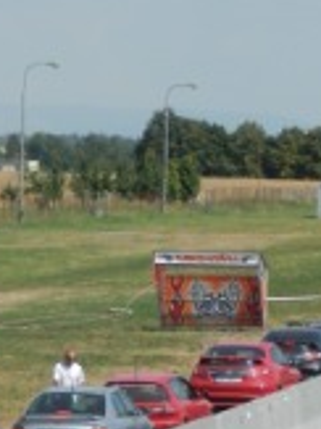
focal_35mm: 302
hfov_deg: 4.9
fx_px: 3739
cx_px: 108
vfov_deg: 6.6
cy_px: 318
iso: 80
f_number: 5.4
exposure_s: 1/500
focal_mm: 19.5
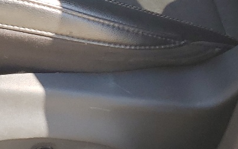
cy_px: -157
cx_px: -49
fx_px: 714
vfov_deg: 10.8
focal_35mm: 110
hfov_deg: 18.0
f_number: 1.5
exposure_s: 1/400
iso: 50
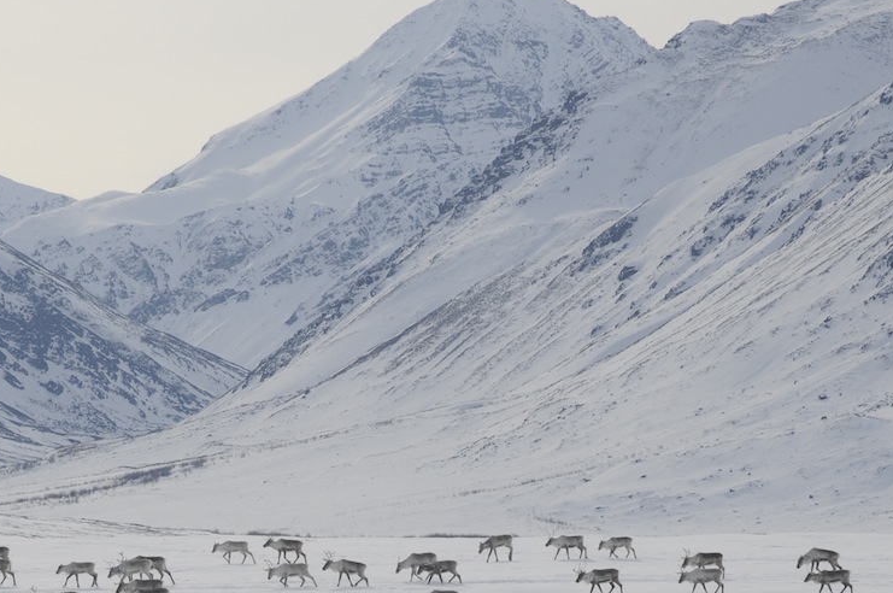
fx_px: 6392
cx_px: 269
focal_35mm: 258
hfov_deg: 8.0
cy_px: 470
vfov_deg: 5.3
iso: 200
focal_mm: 85
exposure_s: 1/400
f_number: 10
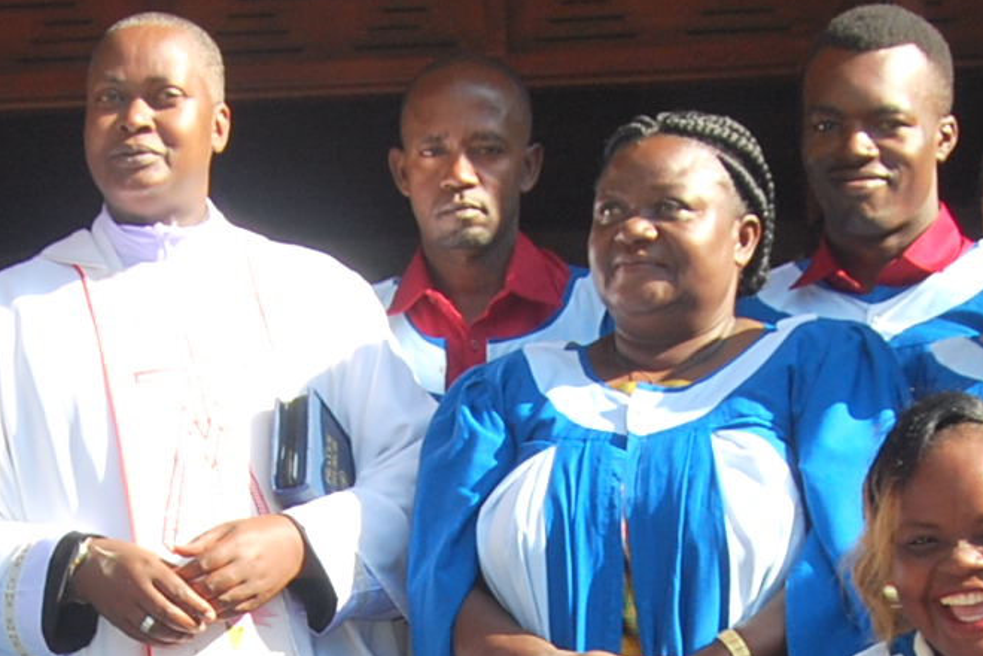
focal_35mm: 132
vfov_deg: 10.0
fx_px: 3604
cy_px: 1014
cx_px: 271
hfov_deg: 15.5
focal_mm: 20
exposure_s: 1/125
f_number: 8
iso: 200
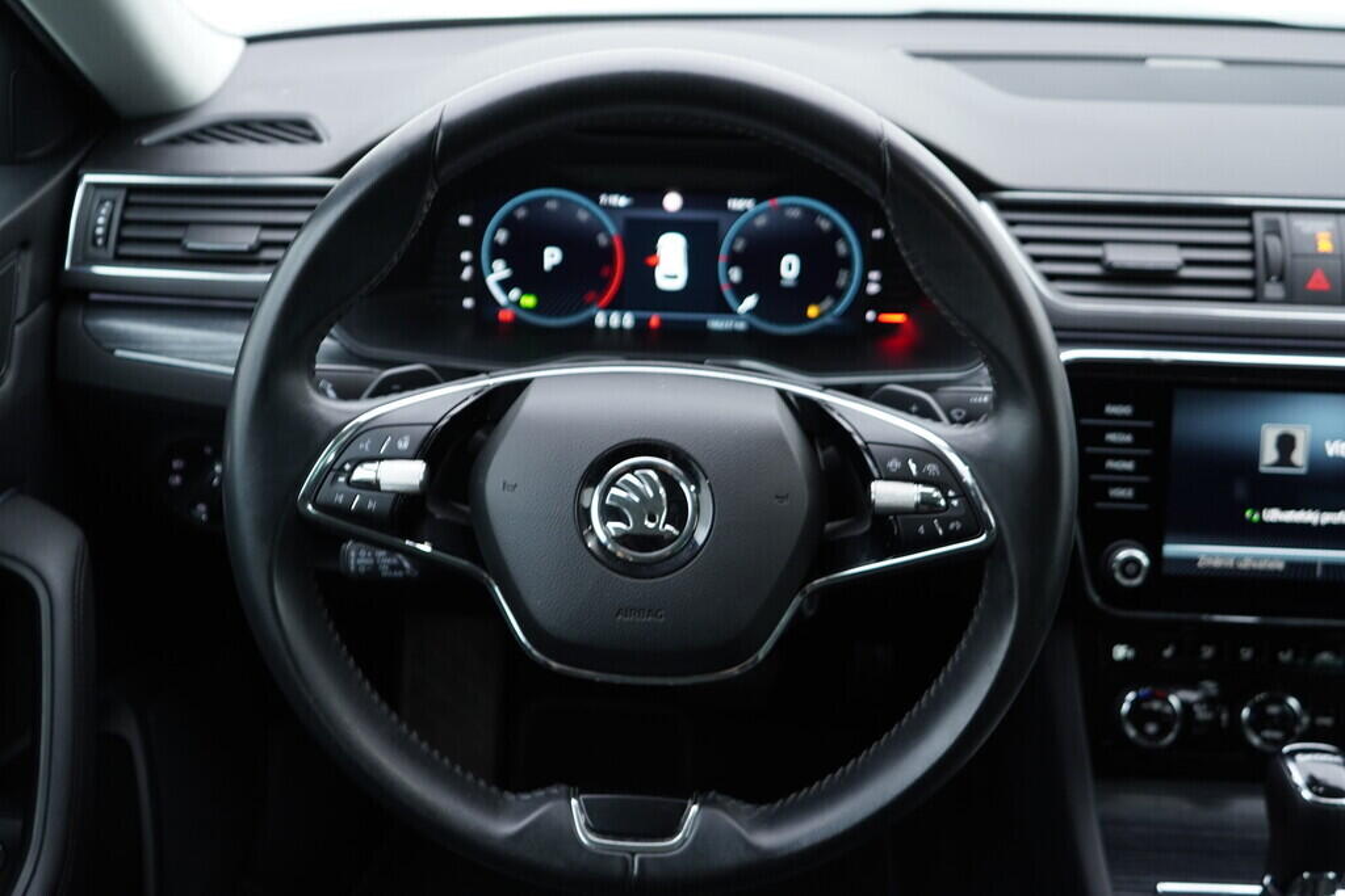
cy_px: 448
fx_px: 1345
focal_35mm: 36
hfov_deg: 53.1
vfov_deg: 36.9
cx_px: 672
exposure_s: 1/40
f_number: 2.8
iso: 250
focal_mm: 24
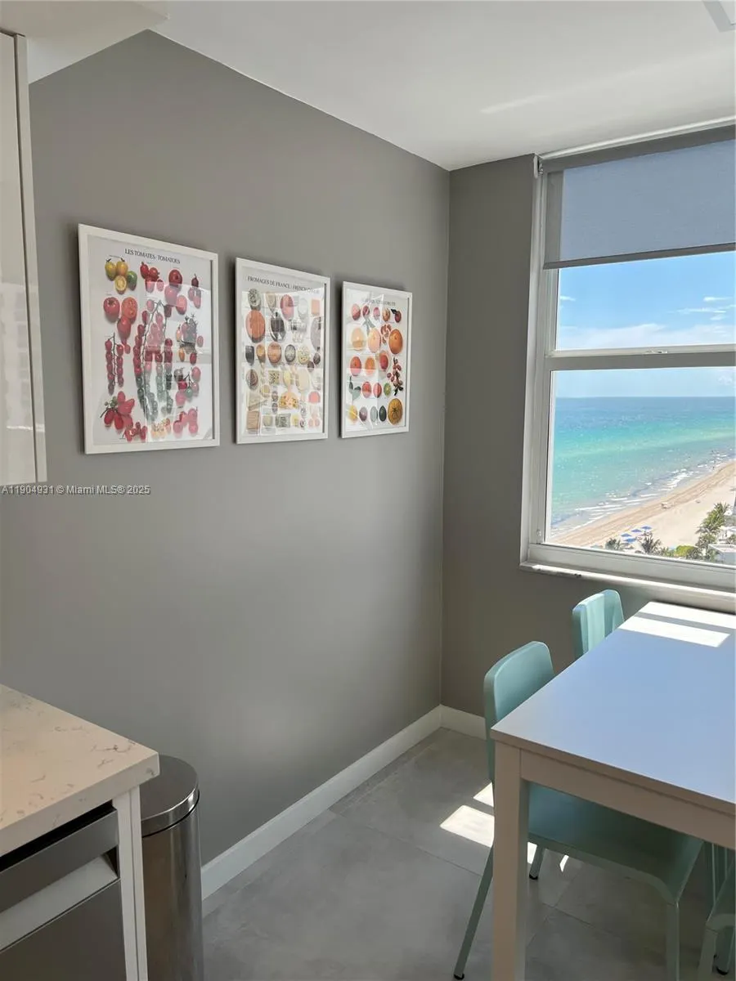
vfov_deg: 67.3
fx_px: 737
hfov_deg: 53.1
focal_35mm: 26
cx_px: 368
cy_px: 490
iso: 50
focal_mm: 5.7
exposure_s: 1/723
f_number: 1.5
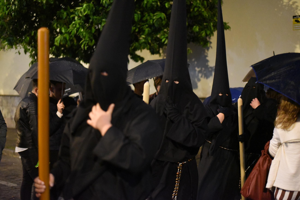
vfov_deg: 27.0
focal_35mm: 50
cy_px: 100
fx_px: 417
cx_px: 150
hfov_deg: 39.6
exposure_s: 1/160
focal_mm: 50
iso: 12800
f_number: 1.8
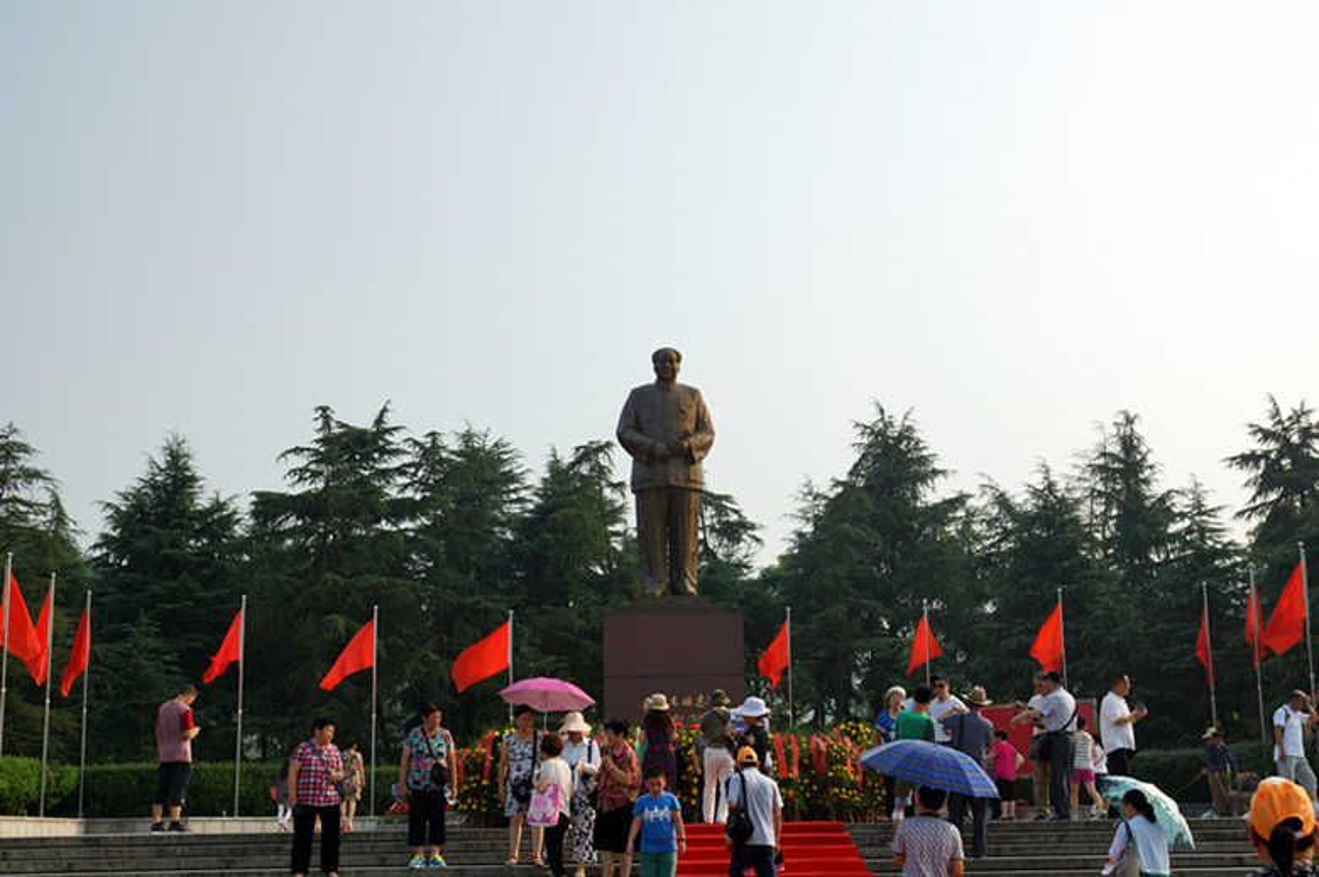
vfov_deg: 29.8
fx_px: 1648
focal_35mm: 45
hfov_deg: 43.6
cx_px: 660
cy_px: 438
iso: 100
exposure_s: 1/200
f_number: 7.1
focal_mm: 30
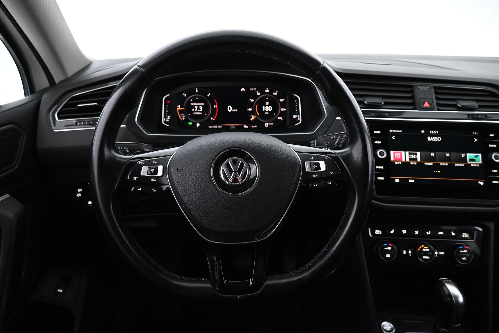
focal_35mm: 24
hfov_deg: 73.7
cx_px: 250
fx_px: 333
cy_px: 166
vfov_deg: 53.1
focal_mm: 16
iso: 2500
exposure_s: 1/30
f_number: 4
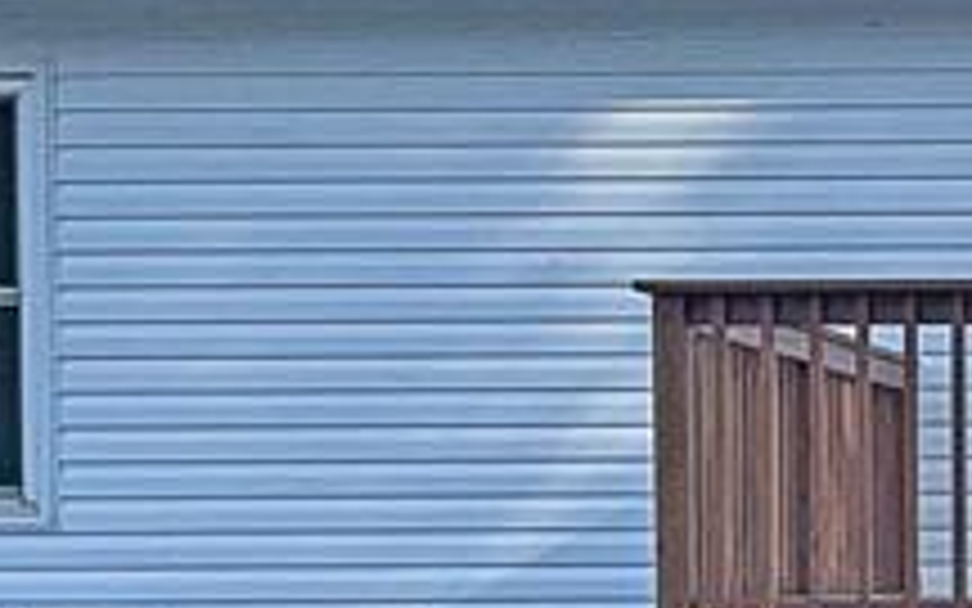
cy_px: 351
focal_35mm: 146
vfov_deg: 9.0
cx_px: 1332
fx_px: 3868
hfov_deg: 13.7
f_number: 1.8
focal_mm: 3
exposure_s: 1/1015
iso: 16
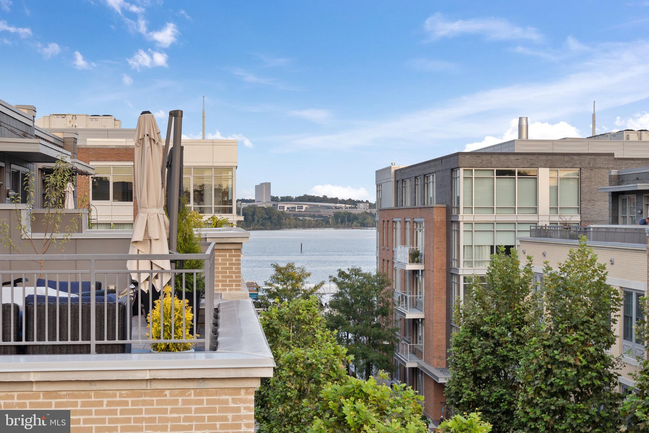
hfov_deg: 38.2
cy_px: 216
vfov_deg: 26.0
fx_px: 938
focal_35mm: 52
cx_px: 324
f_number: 9
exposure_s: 1/10
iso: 125
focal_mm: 35
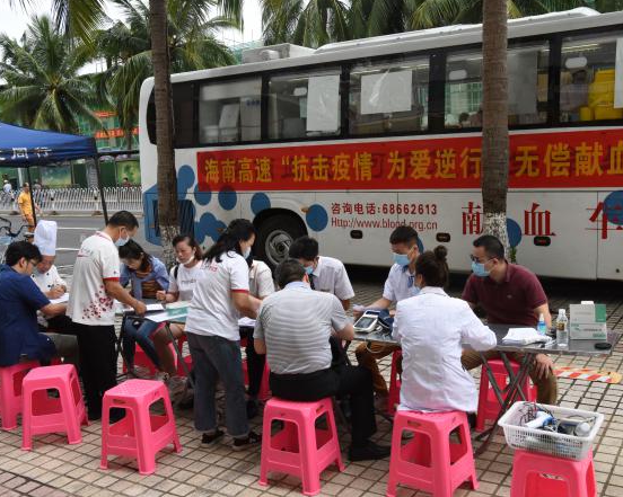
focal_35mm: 37
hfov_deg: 49.0
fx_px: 682
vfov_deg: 40.1
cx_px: 340
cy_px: 248
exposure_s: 1/400
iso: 1600
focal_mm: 32
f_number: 11
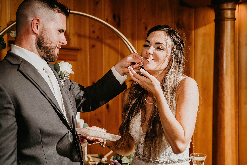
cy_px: 82
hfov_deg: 41.9
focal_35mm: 47
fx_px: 322
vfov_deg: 28.7
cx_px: 124
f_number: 2.8
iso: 500
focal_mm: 47
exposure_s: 1/250
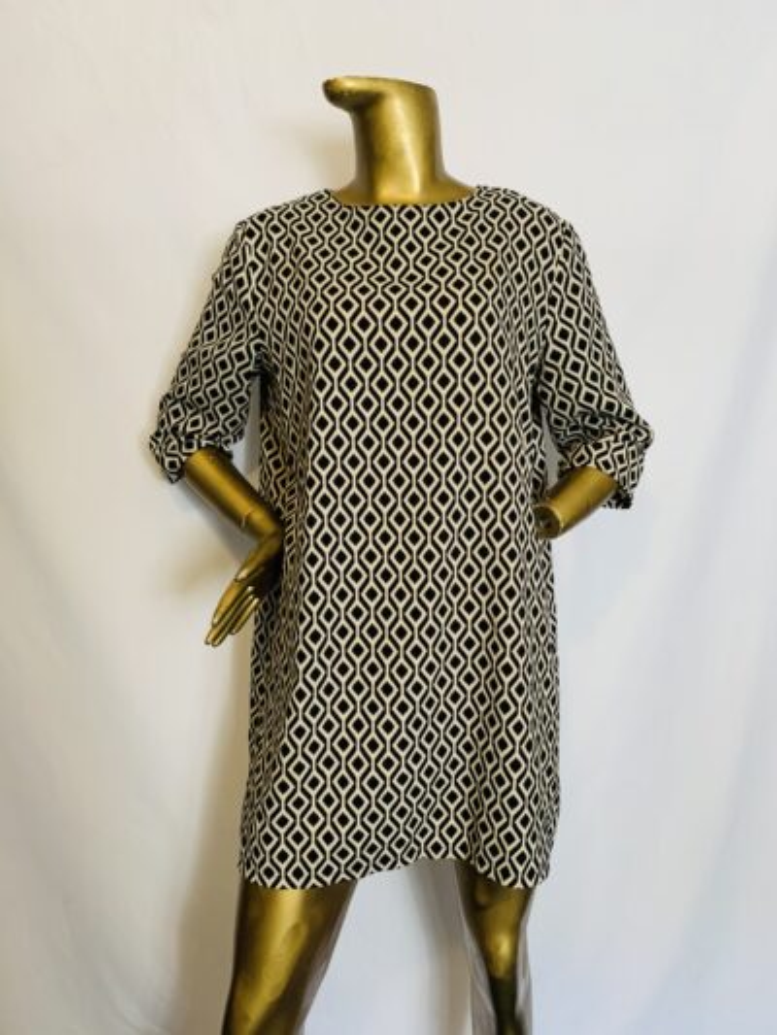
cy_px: 518
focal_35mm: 26
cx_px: 388
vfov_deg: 67.3
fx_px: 778
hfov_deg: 53.1
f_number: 1.8
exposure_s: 1/50
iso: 160
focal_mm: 4.25
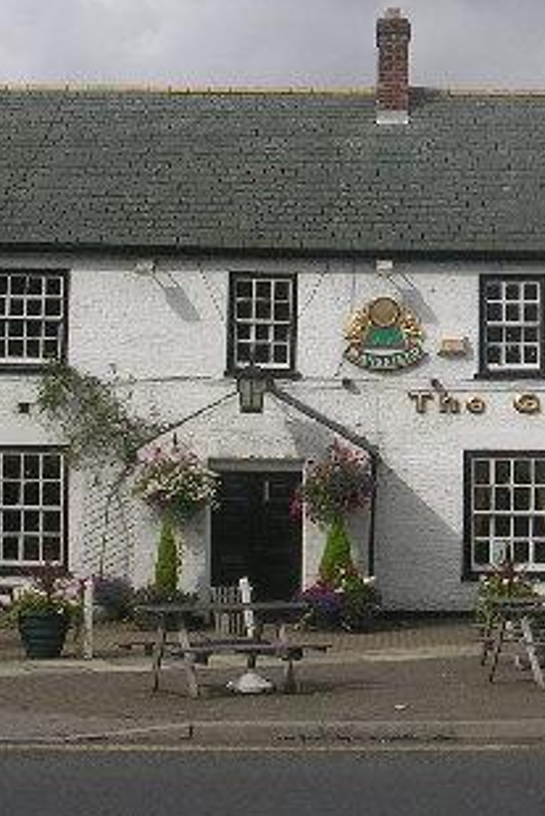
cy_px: 282
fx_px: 1996
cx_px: 416
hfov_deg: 15.5
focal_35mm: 88
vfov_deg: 23.0
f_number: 5.8
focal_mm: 6.2
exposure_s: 1/364
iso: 50
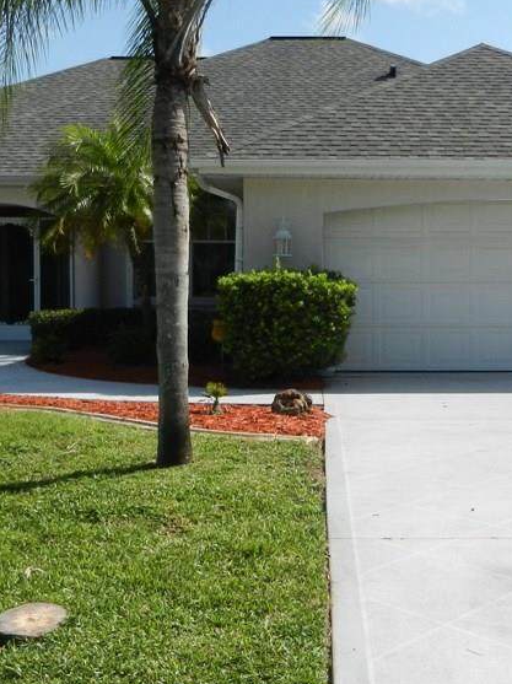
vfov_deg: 41.3
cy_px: 324
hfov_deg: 31.3
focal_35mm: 46
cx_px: 332
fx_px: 908
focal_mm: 4.5
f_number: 3.5
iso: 160
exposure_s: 1/1600
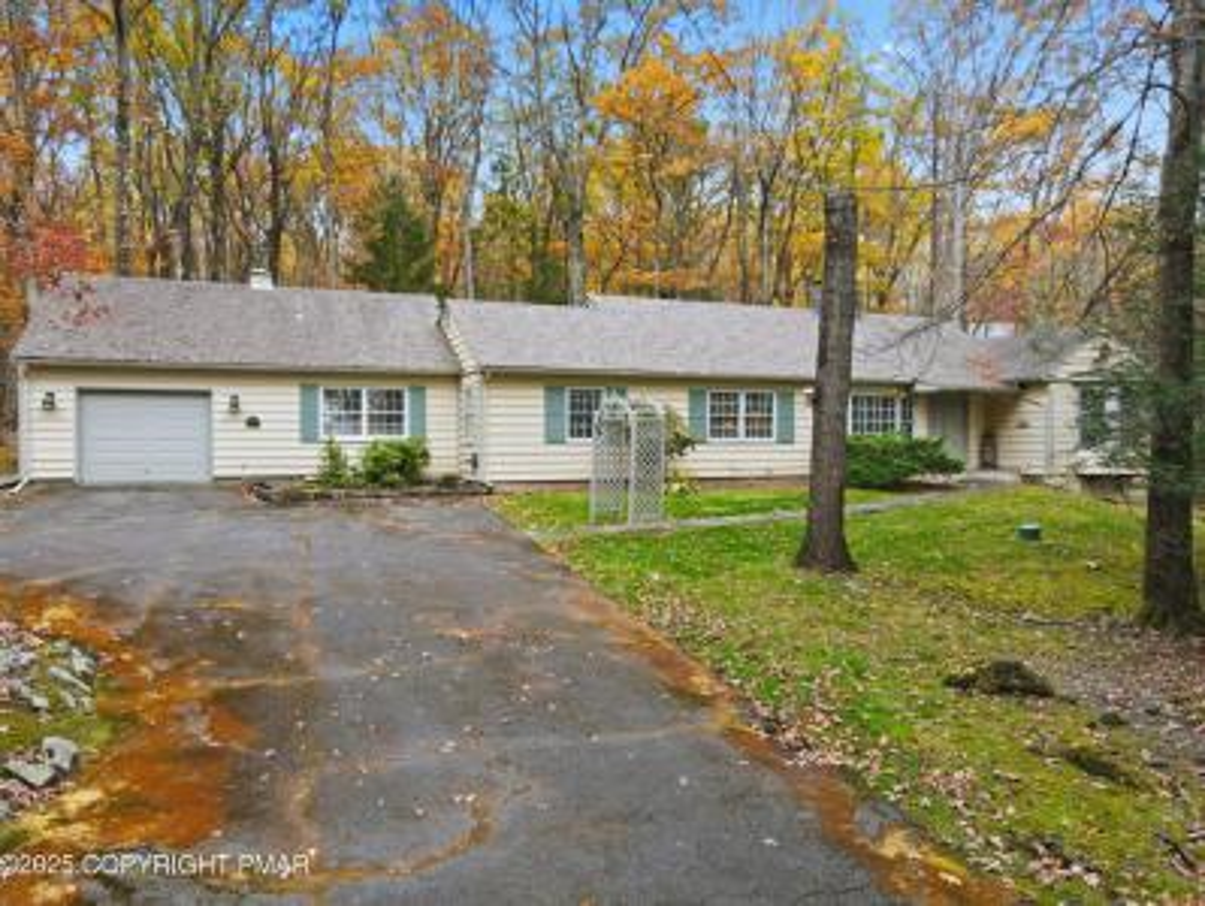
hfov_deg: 71.5
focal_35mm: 24
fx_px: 836
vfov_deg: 56.9
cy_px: 453
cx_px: 602
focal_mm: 4.5
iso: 100
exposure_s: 1/60
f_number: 2.8
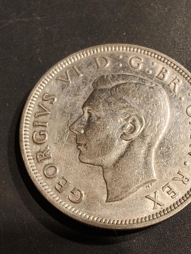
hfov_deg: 35.9
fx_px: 294
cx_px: 107
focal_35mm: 40
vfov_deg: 45.8
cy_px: 177
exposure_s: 1/100
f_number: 2
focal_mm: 2.32
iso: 160
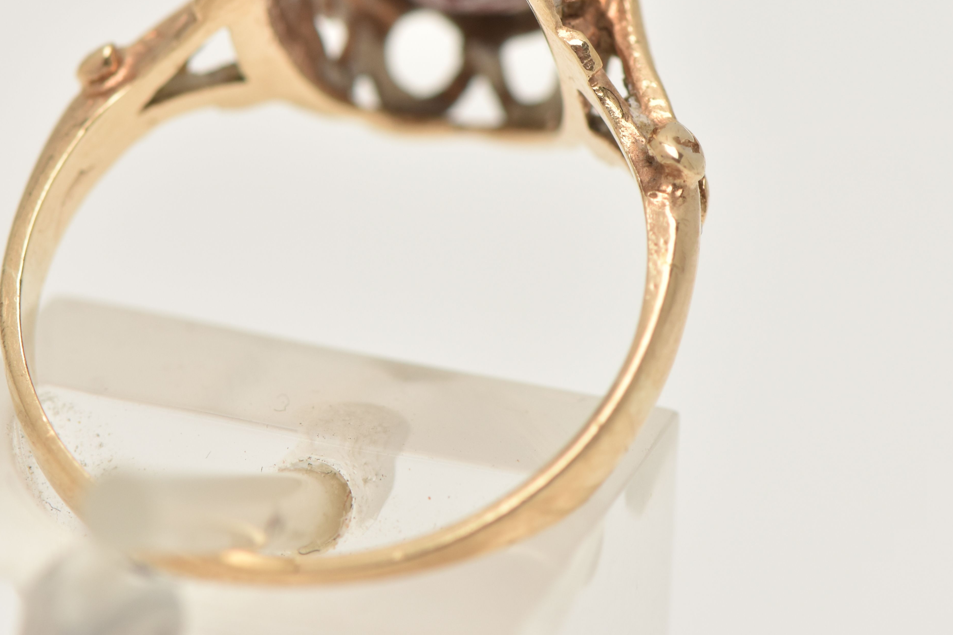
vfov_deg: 5.4
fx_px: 6718
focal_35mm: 254
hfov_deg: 8.1
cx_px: 352
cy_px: 156
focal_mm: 105
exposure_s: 1/100
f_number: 9
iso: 400
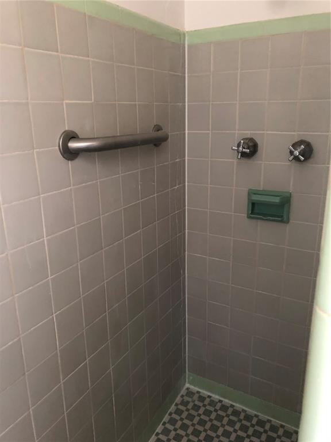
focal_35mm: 28
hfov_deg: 49.7
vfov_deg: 63.4
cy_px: 221
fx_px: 357
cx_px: 166
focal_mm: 3.99
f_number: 1.8
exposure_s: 1/6
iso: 100
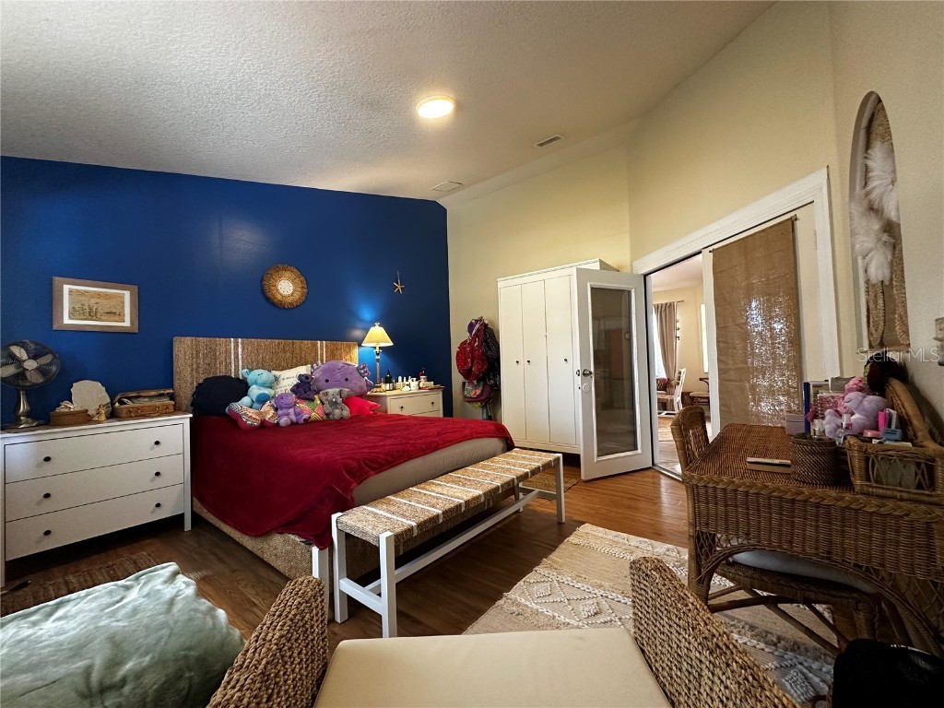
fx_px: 382
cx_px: 472
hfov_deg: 102.1
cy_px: 354
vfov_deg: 85.7
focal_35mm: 14
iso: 320
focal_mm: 2.22
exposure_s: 1/60
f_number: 2.2
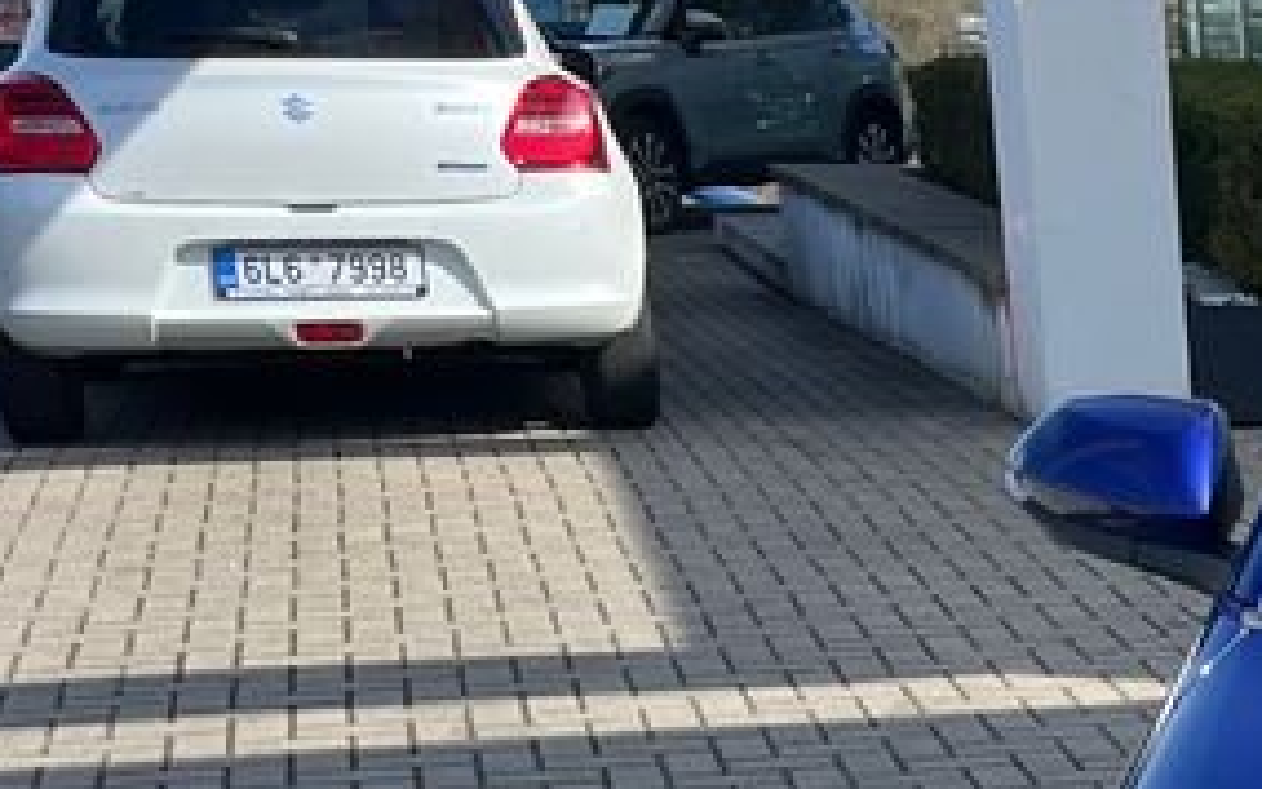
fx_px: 3404
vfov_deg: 12.6
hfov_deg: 17.6
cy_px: 1157
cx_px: 2174
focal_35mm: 99
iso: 50
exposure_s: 1/1389
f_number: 1.6
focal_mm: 5.1
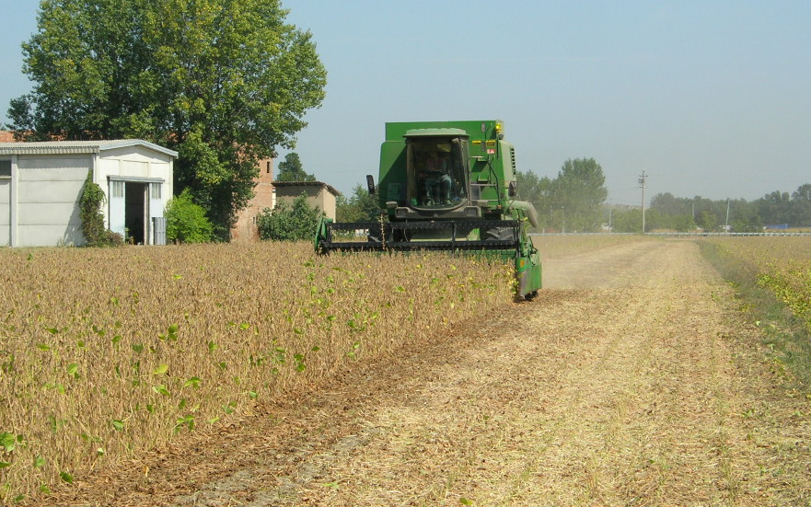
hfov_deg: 20.6
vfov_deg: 13.0
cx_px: 450
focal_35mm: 101
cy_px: 205
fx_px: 2233
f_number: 6.8
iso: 64
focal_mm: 17
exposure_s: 1/260
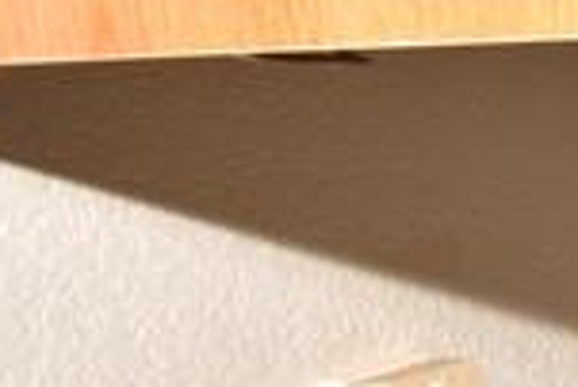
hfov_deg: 9.7
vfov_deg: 9.6
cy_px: 383
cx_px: 1910
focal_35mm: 142
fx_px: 2282
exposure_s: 1/60
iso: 100
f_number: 5
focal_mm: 14
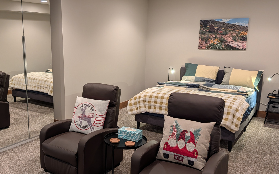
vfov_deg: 37.3
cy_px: 90
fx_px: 258
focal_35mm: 34
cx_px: 102
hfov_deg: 55.9
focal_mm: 6.9
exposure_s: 1/20
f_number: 1.68
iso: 21
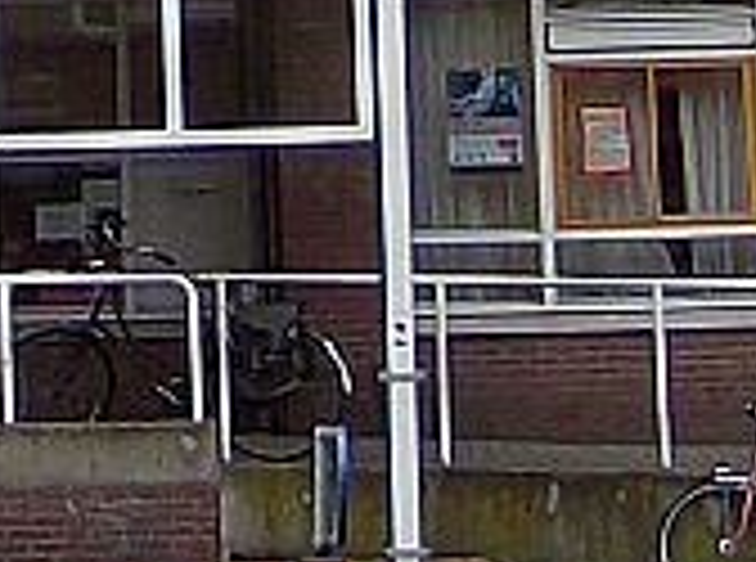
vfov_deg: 6.3
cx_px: -450
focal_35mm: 220
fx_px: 4791
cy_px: -892
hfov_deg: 8.8
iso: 100
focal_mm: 6
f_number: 2.8
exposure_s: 1/357
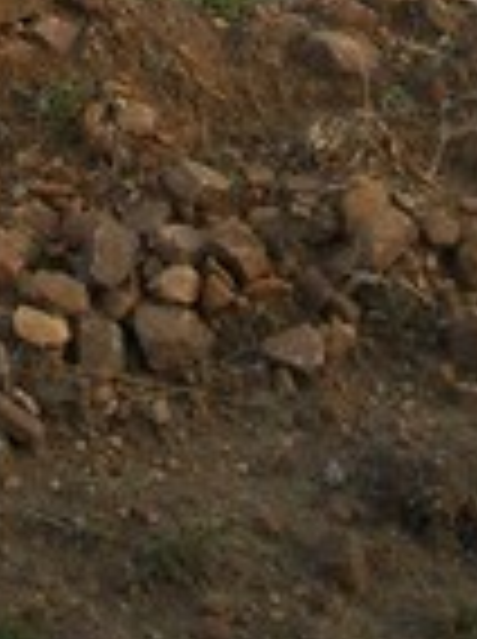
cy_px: -567
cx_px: 90
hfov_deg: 10.0
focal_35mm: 148
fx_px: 2727
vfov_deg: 12.1
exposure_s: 1/250
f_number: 2.8
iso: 259
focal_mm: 5.7
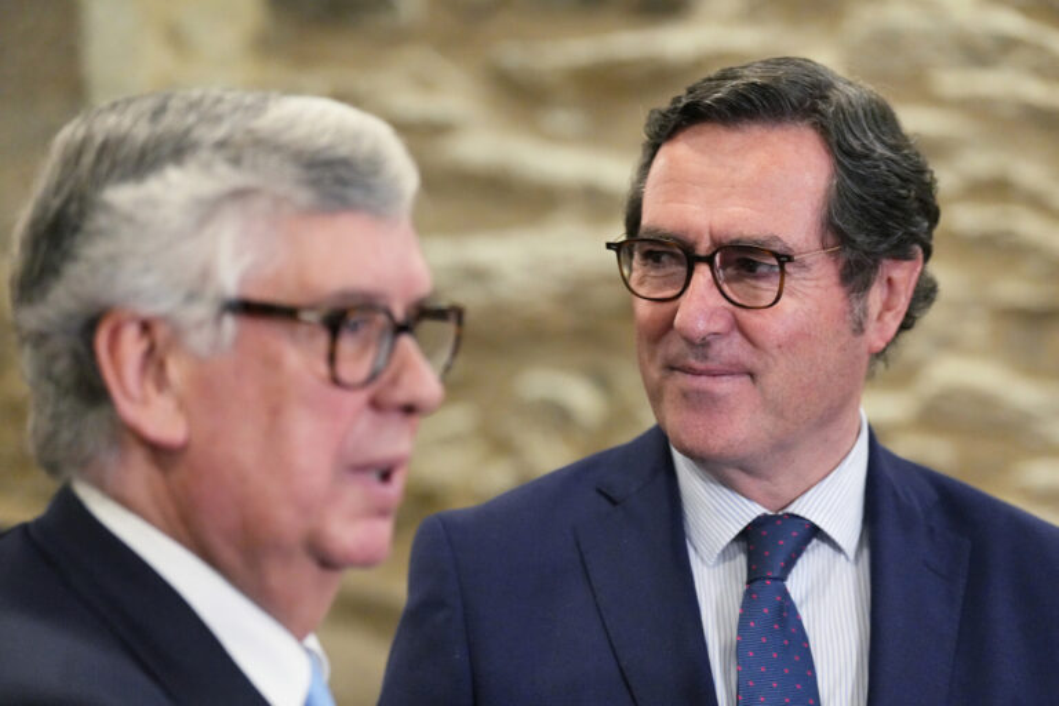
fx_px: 3765
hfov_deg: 16.0
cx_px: 530
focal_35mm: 128
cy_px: 353
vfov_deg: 10.7
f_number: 2.8
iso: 4000
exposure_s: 1/250
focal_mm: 128
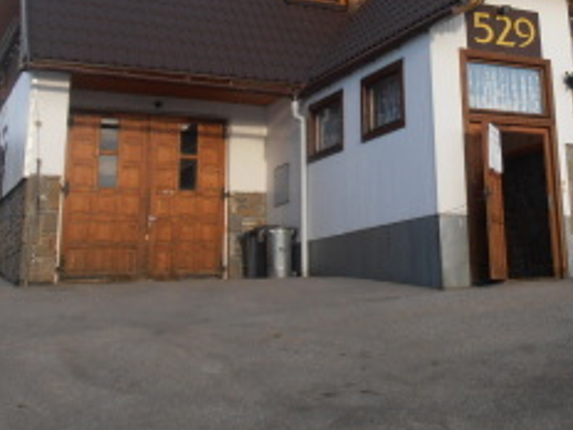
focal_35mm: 62
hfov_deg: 30.7
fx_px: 1026
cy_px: 15
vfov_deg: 22.8
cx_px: 425
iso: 80
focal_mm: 5.25
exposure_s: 1/400
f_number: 3.5
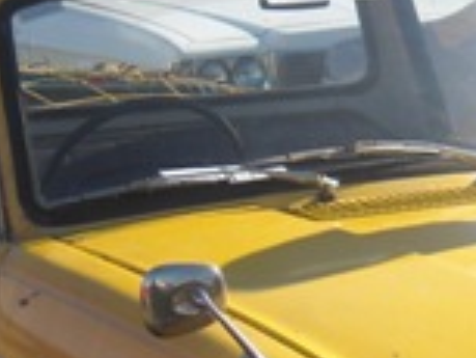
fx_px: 2821
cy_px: 355
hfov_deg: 9.6
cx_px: 389
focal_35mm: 205
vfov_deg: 7.2
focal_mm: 7.92
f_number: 6.3
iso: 64
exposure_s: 1/161
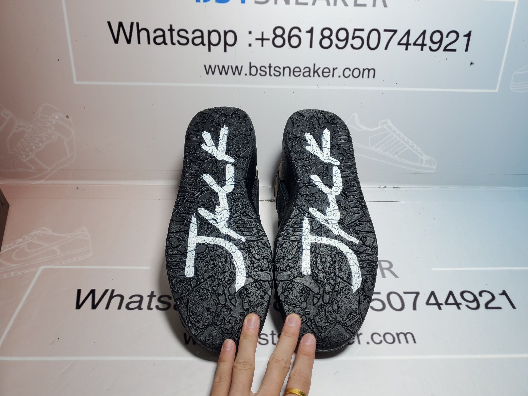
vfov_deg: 53.1
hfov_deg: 67.3
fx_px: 397
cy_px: 198
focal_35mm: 26
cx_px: 264
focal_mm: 4.3
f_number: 1.5
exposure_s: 1/466
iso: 50
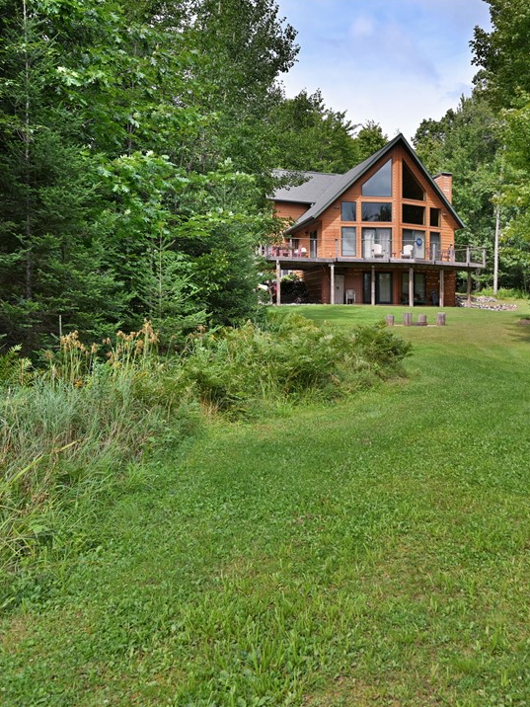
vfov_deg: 52.6
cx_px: 455
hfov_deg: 38.5
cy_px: 354
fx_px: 715
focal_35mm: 35
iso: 250
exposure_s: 1/640
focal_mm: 24
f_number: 5.6
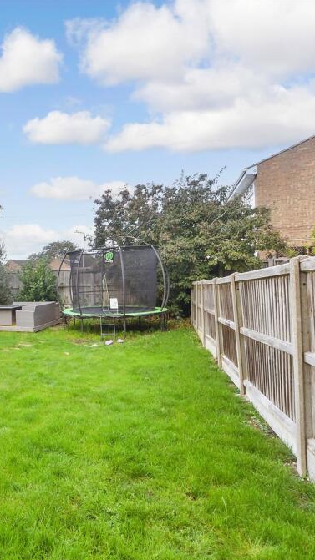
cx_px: -34
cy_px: 283
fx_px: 357
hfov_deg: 38.9
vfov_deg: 76.3
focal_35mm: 24
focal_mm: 10
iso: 160
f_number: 8
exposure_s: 1/60
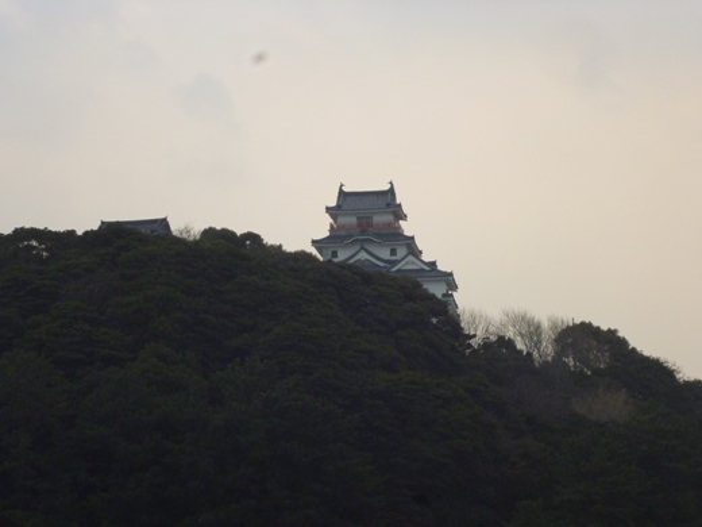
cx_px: 351
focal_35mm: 112
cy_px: 264
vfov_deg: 13.2
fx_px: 2271
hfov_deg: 17.6
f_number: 6.5
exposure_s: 1/125
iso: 400
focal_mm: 20
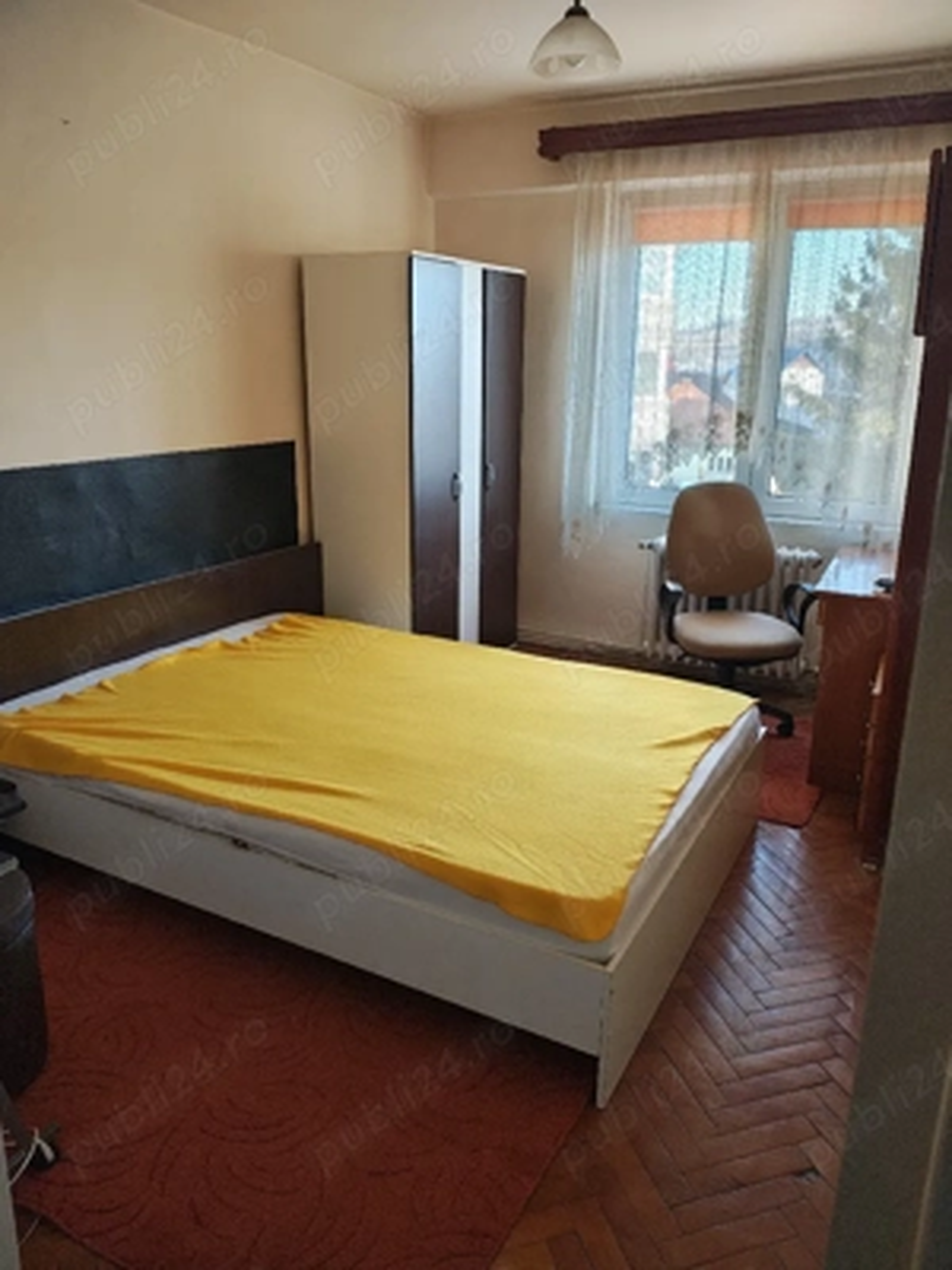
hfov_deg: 54.9
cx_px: 476
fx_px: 917
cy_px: 635
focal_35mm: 25
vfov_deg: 69.4
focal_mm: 5.89
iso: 981
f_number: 1.4
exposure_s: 1/60.2
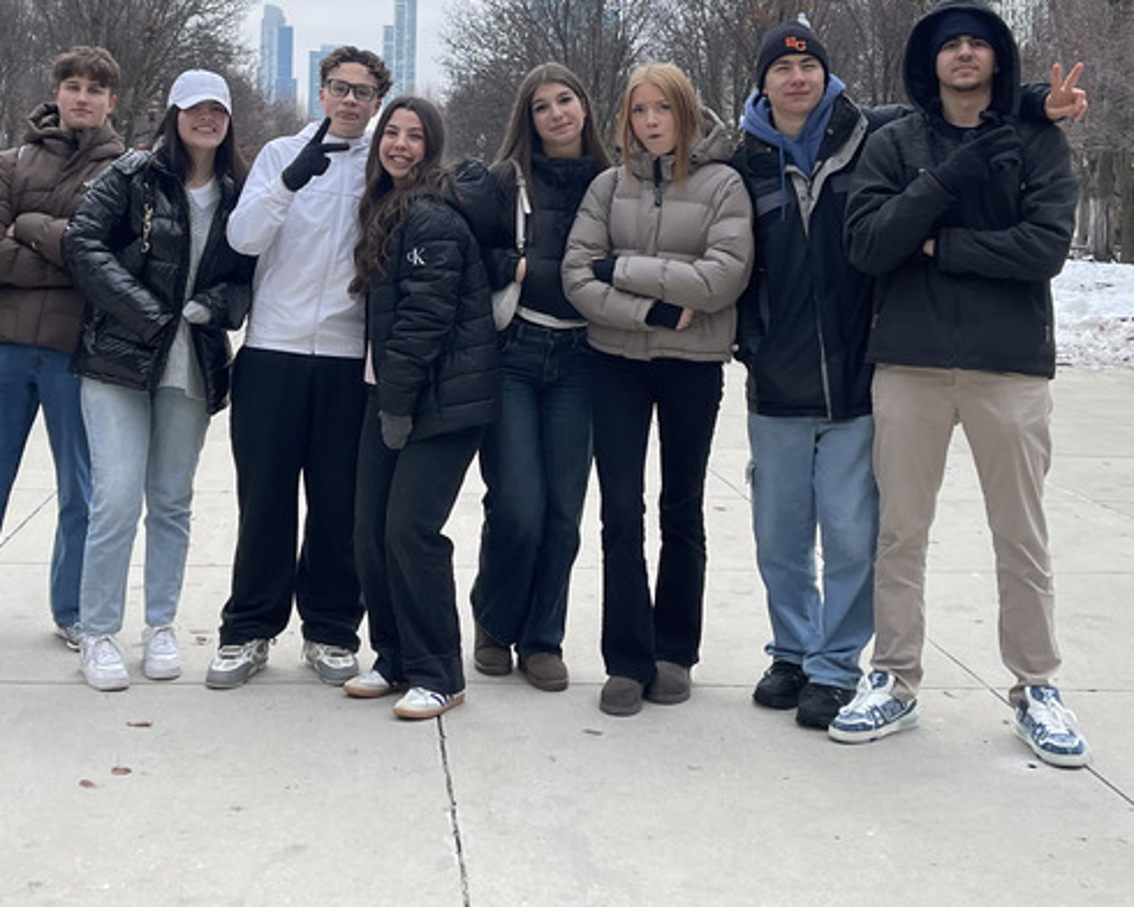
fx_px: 1712
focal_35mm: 51
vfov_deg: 29.1
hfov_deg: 36.4
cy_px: 204
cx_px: 426
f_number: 1.6
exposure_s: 1/780
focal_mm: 5.1
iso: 32
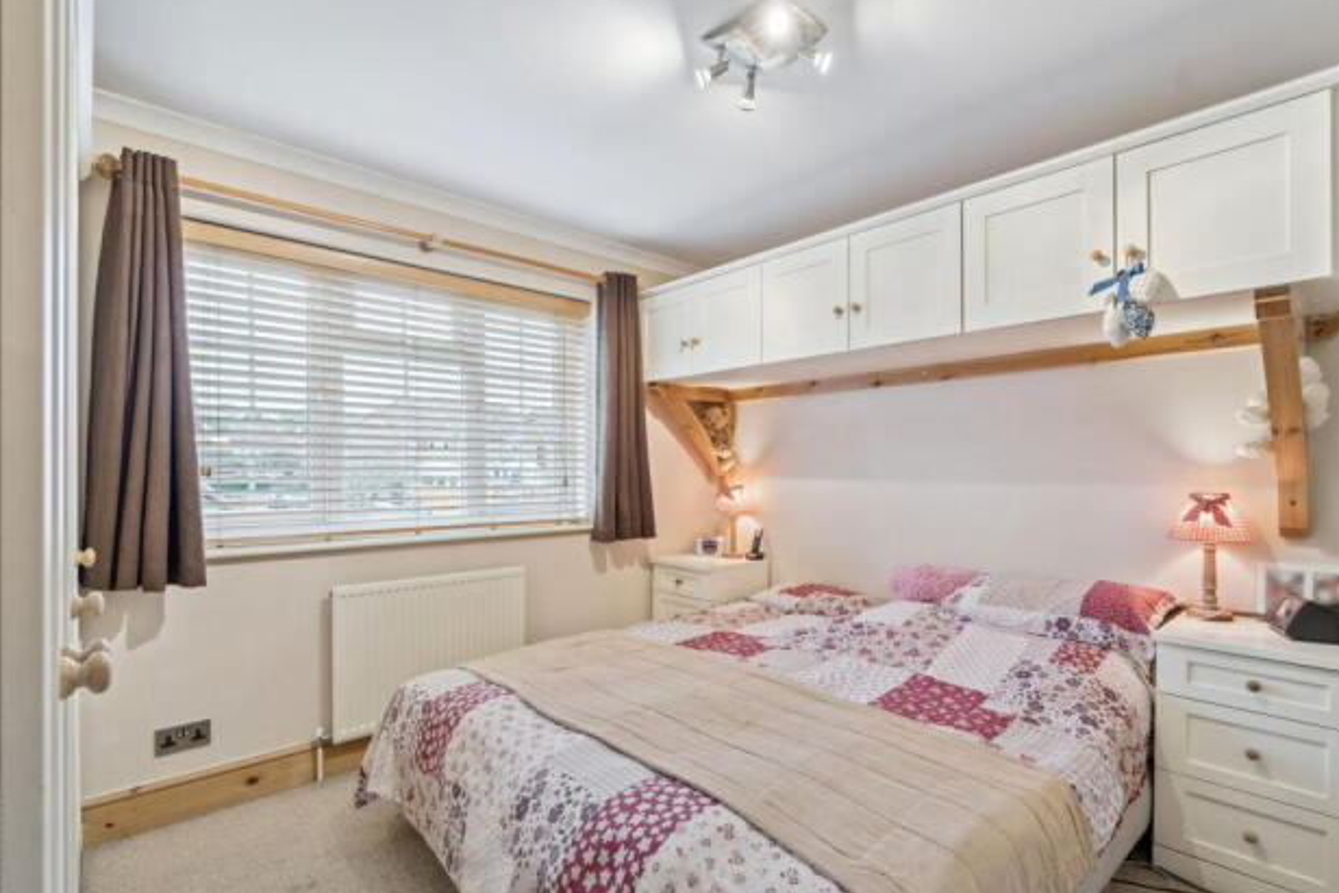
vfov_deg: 70.4
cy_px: 464
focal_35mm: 17
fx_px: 632
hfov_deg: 93.2
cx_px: 710
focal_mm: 16
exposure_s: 1/15
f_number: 5.6
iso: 400
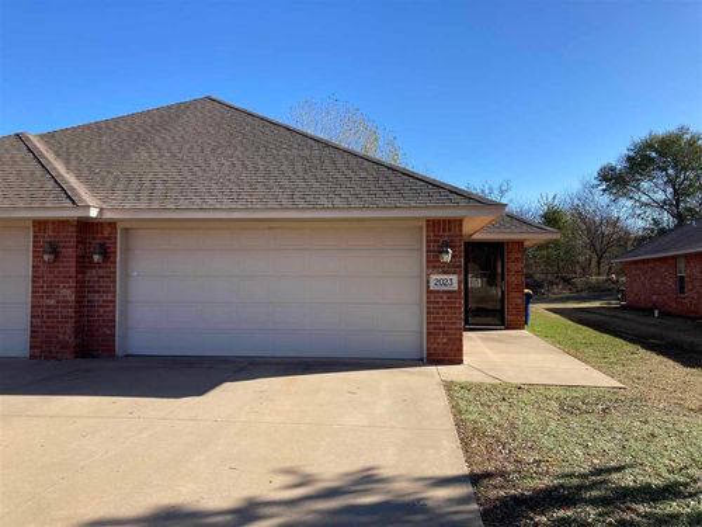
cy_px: 264
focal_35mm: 28
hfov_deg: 63.4
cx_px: 351
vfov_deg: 49.7
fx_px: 568
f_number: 1.8
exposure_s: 1/1297
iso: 20
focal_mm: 3.99
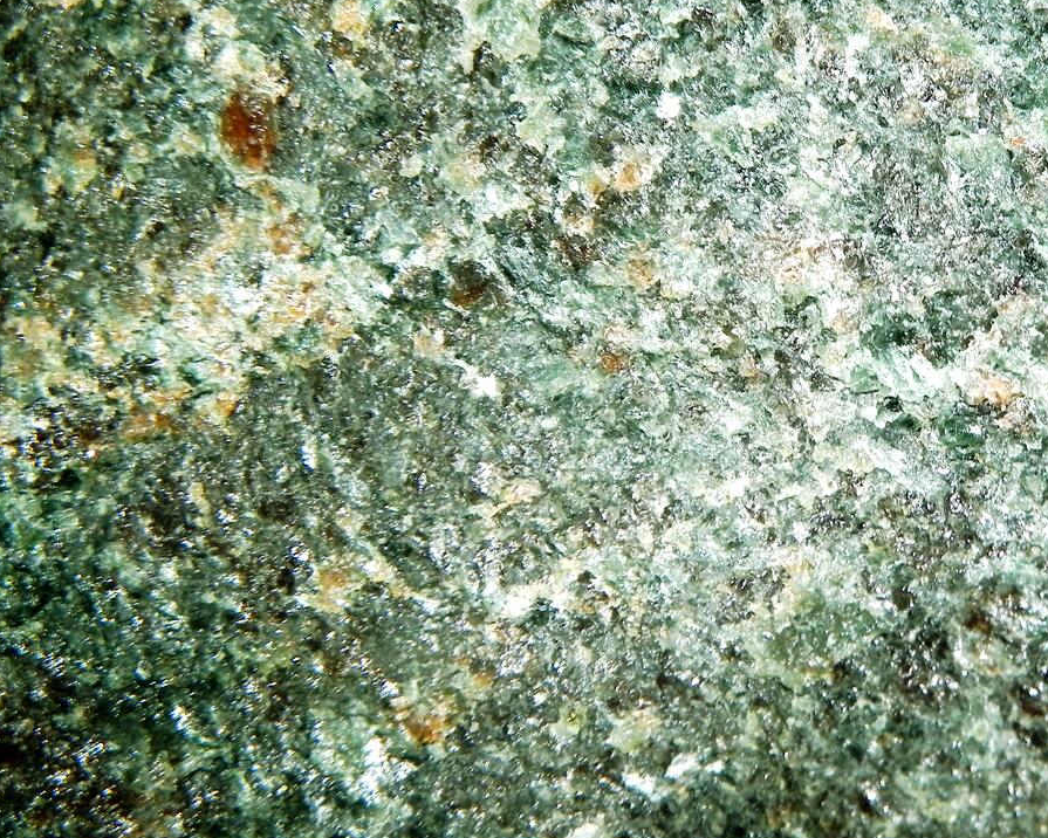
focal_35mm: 90
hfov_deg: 21.2
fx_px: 2792
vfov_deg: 17.1
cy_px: 346
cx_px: 727
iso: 160
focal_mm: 11.8
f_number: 3.5
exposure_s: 1/80.3
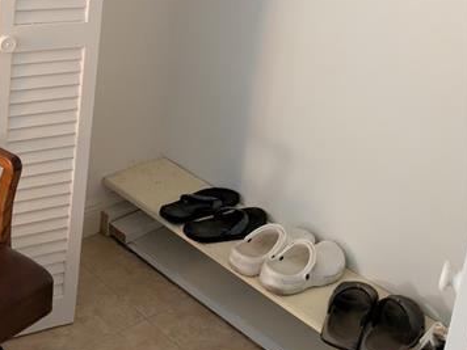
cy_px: 12
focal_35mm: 54
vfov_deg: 25.8
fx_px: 729
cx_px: 94
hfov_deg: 34.5
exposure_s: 1/24
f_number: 1.89
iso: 1125
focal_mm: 5.43
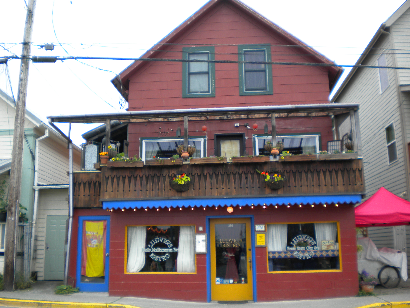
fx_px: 415
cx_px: 205
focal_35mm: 35
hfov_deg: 52.6
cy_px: 154
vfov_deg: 40.7
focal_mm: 6.3
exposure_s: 1/90.4
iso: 80
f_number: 3.1
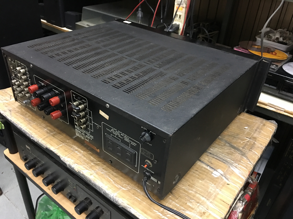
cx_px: 146
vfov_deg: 48.2
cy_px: 110
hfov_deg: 61.7
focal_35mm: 29
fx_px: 245
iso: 100
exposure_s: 1/8
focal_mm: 4.15
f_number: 2.2
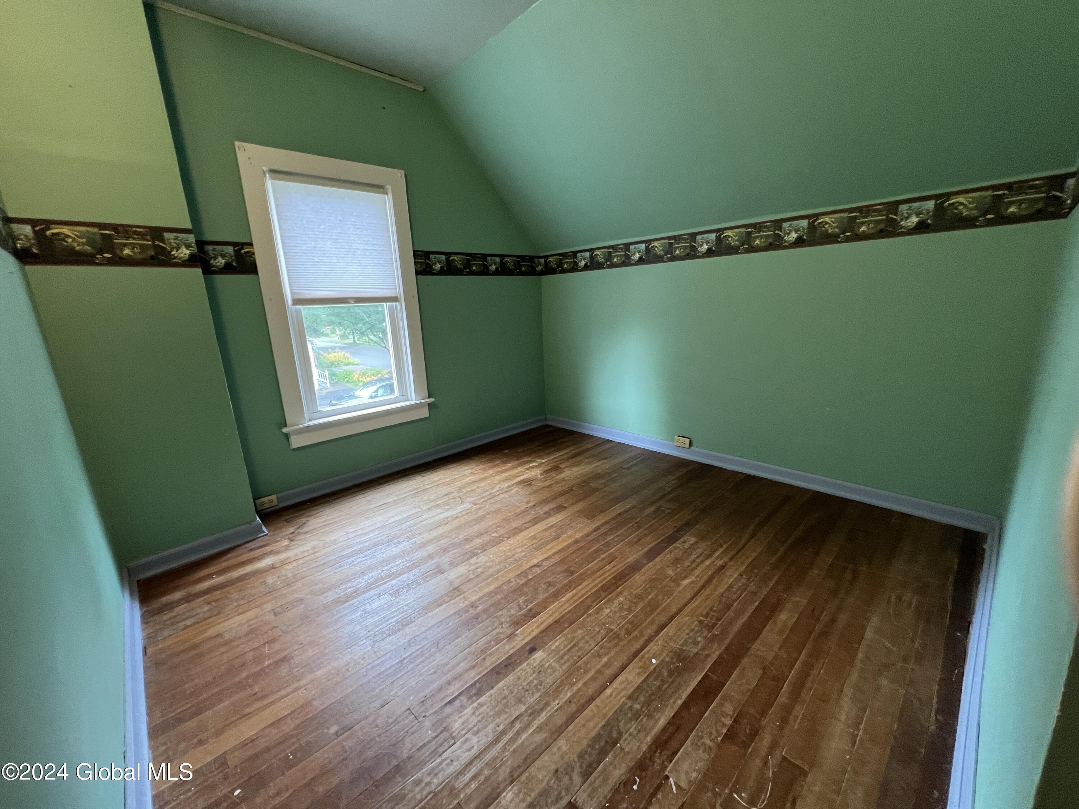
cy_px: 404
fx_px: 405
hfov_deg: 106.2
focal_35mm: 13
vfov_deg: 89.9
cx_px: 540
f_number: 1.8
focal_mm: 1.57
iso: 200
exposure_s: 1/60
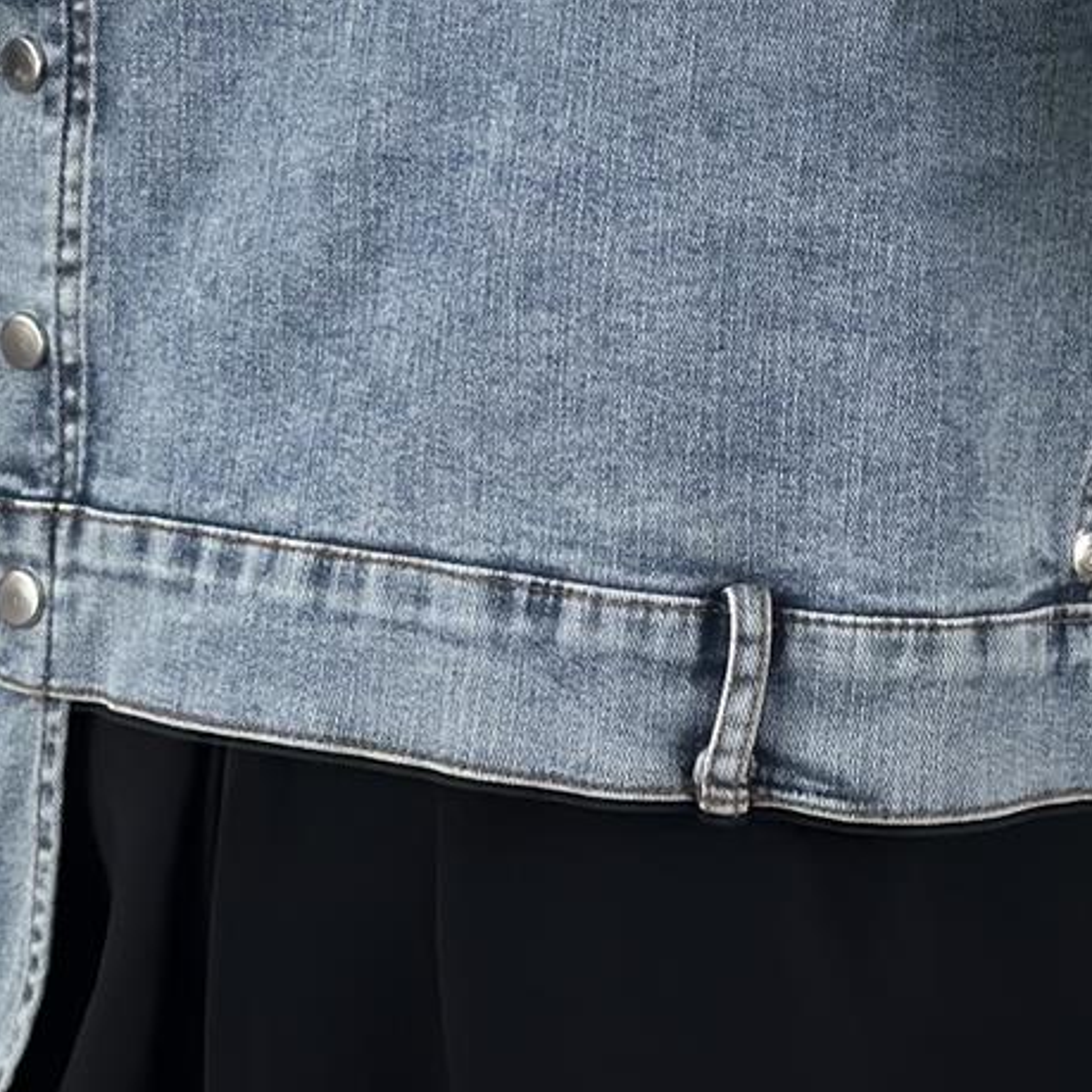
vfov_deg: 11.7
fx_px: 5282
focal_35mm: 148
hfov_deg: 11.8
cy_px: -12
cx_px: 697
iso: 80
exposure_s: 1/379
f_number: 1.78
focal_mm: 6.86
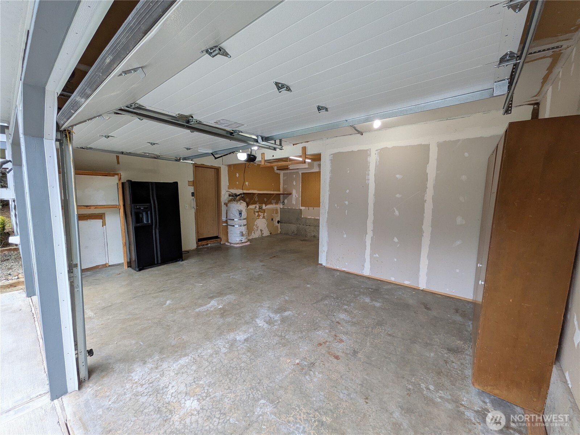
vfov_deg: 85.7
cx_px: 290
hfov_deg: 102.1
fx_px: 235
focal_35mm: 14
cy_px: 218
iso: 115
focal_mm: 1.85
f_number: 2.2
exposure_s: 1/120
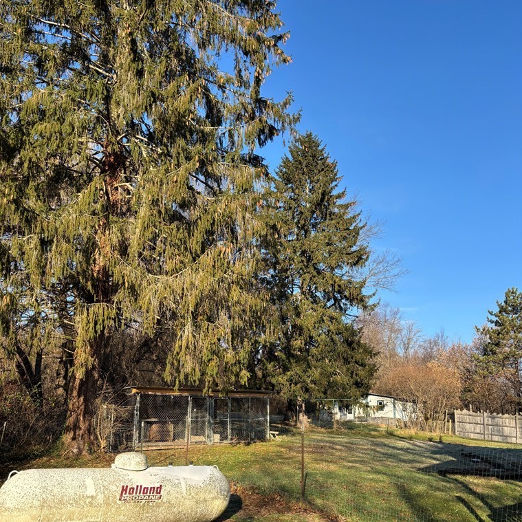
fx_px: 529
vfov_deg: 51.6
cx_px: 262
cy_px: 346
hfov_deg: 52.5
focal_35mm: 31
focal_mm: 5.96
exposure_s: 1/1418
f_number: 1.6
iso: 50
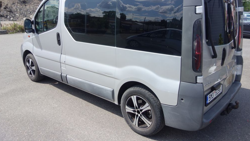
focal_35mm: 30
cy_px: 56
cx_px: 125
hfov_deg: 64.3
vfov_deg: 38.8
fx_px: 199
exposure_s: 1/2000
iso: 125
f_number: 2
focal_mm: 10.4
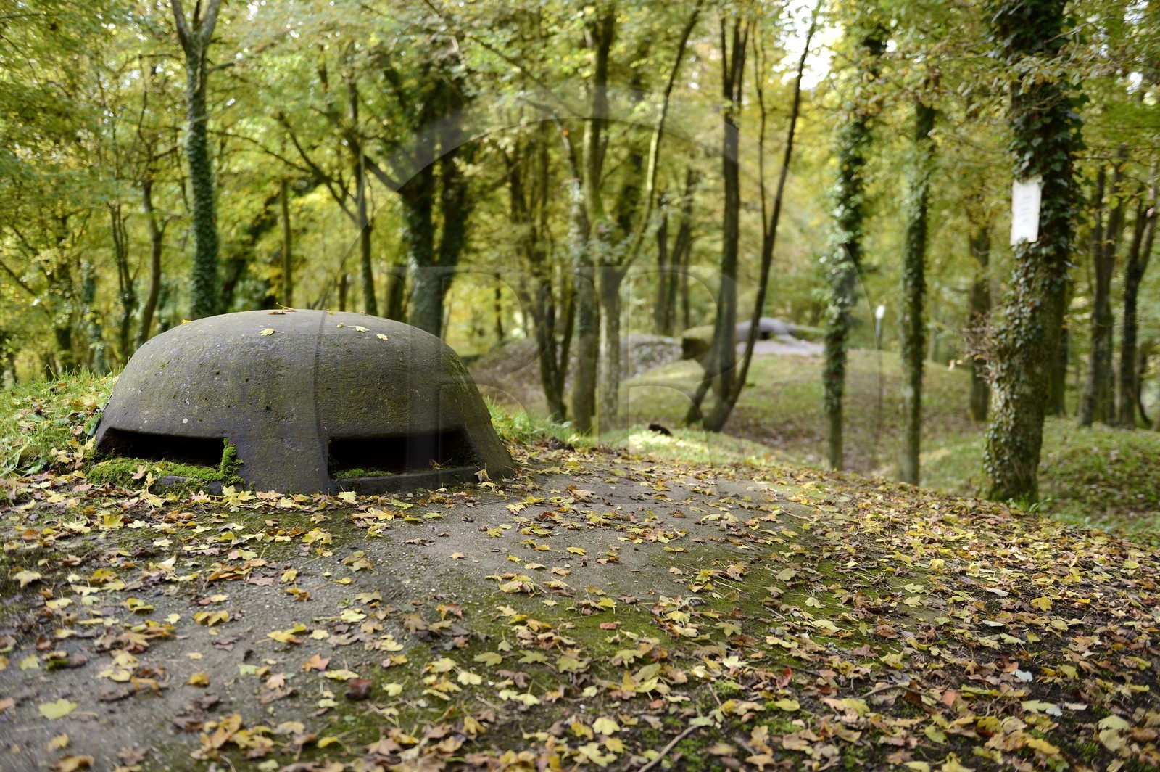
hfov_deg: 48.5
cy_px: 386
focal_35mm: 40
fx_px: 1288
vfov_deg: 33.3
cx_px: 580
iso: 200
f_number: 2.8
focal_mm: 40
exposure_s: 1/125
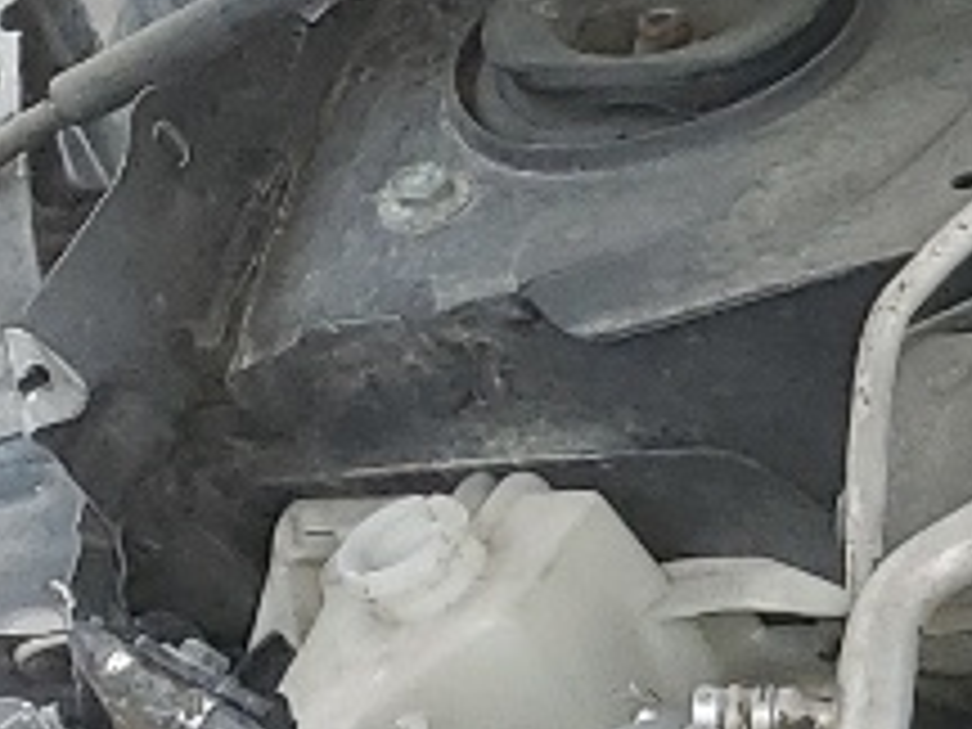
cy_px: 999
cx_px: 3087
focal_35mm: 193
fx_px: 5419
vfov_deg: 7.6
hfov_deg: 8.3
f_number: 1.5
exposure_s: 1/833
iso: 50
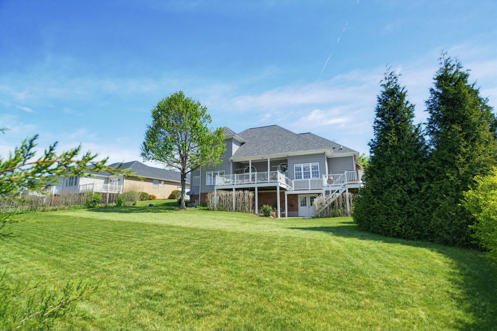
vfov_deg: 67.4
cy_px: 166
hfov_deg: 90.0
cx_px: 248
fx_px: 248
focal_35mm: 18
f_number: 6.3
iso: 640
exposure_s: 1/160
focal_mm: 18
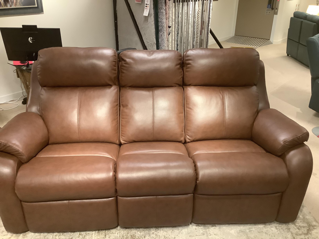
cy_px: 120
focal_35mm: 31
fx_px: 286
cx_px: 160
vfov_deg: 45.4
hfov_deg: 58.4
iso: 320
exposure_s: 1/50
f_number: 2.4
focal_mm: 3.3
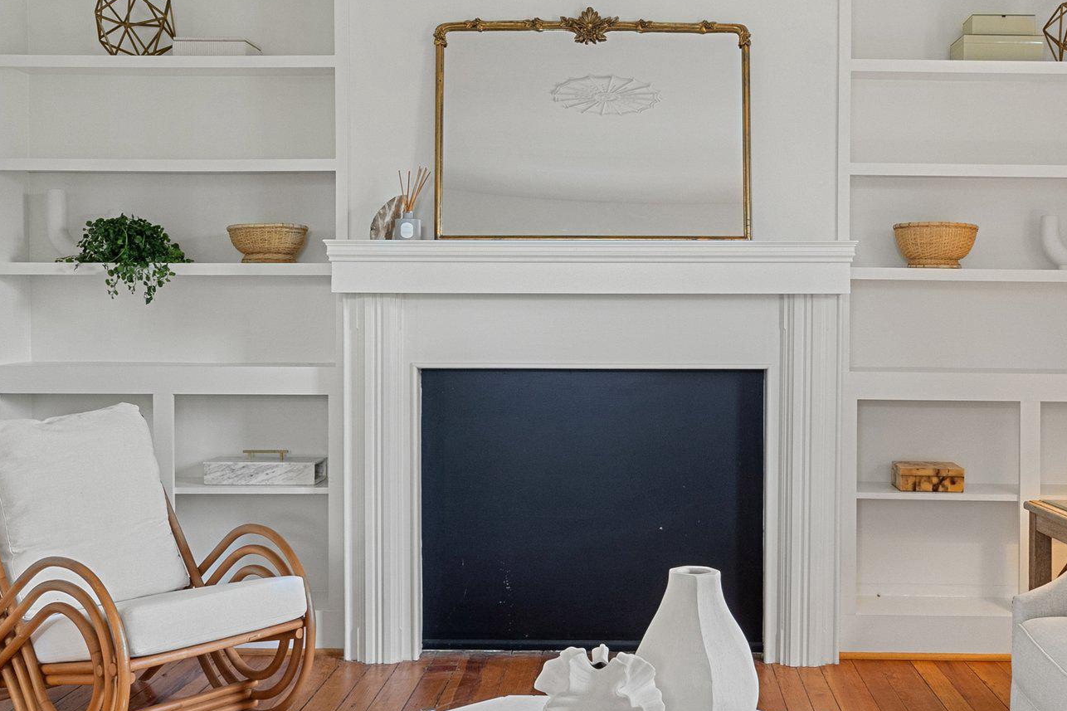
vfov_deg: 31.2
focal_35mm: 43
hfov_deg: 45.3
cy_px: 343
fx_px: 1274
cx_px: 609
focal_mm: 18
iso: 800
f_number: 8
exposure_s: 1/3
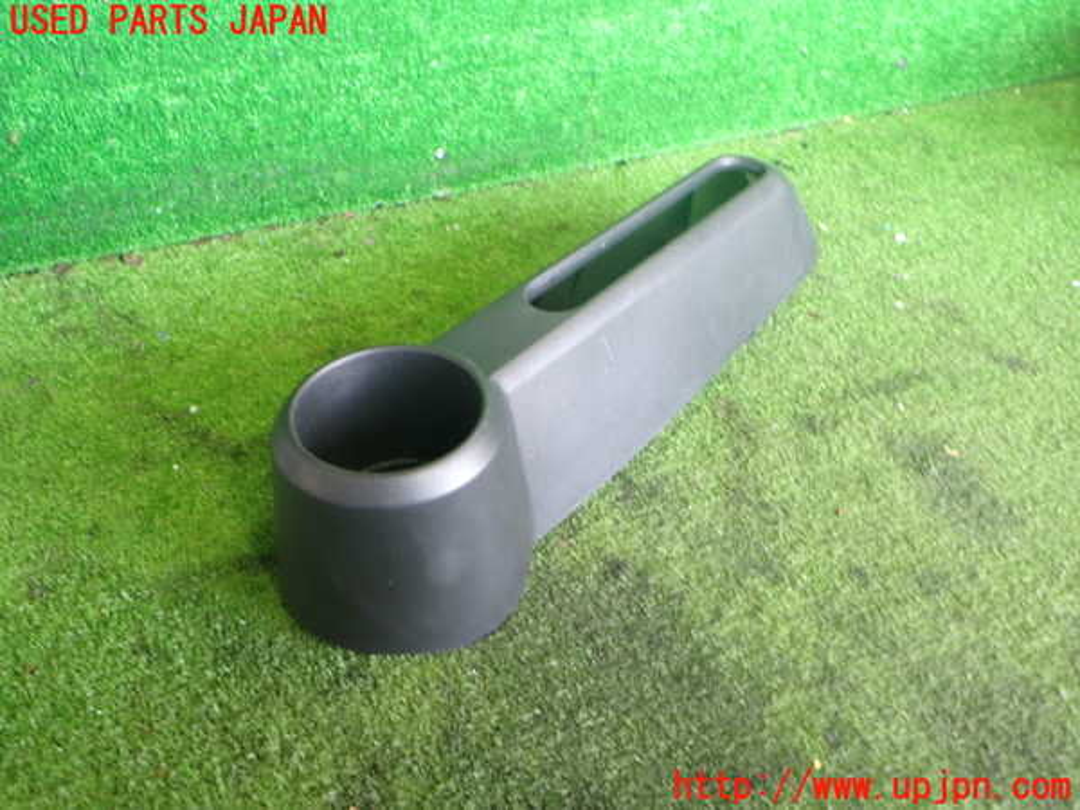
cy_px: 405
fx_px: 936
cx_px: 540
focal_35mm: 30
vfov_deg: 46.8
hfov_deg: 60.0
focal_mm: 5.4
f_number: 2.3
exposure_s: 1/30
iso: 200
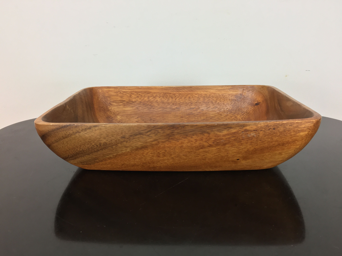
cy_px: 128
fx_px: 287
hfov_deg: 61.7
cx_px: 171
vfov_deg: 48.2
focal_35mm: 29
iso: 64
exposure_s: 1/33
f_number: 2.2
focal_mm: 4.15
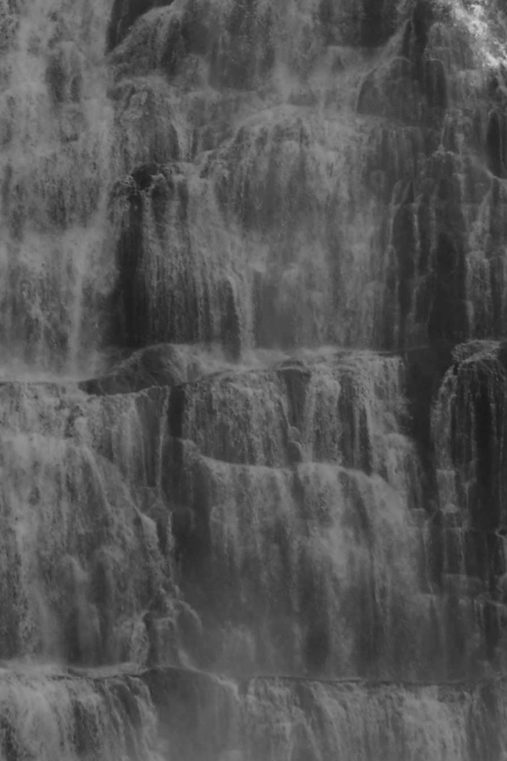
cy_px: 367
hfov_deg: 4.9
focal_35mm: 280
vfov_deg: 7.4
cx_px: 366
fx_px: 5916
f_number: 8
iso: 180
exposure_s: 1/250
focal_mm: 116
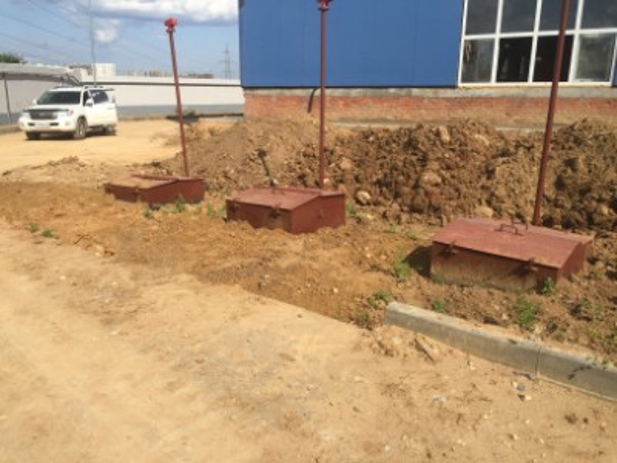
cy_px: 232
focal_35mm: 29
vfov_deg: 48.2
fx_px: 517
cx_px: 308
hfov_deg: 61.7
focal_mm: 4.15
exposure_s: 1/2083
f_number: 2.2
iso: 32
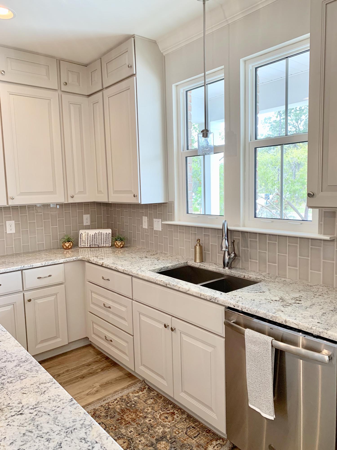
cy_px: 225
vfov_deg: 67.3
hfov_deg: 53.1
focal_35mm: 26
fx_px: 337
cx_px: 168
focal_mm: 4.25
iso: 80
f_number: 1.8
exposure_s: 1/120
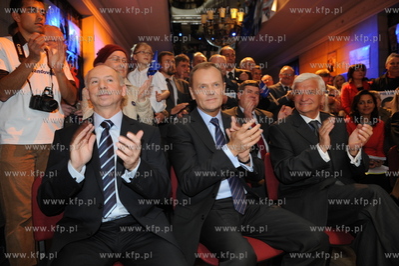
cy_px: 133
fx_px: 288
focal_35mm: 26
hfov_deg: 69.4
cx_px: 200
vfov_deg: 49.5
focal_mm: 26
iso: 800
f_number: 4
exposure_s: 1/50
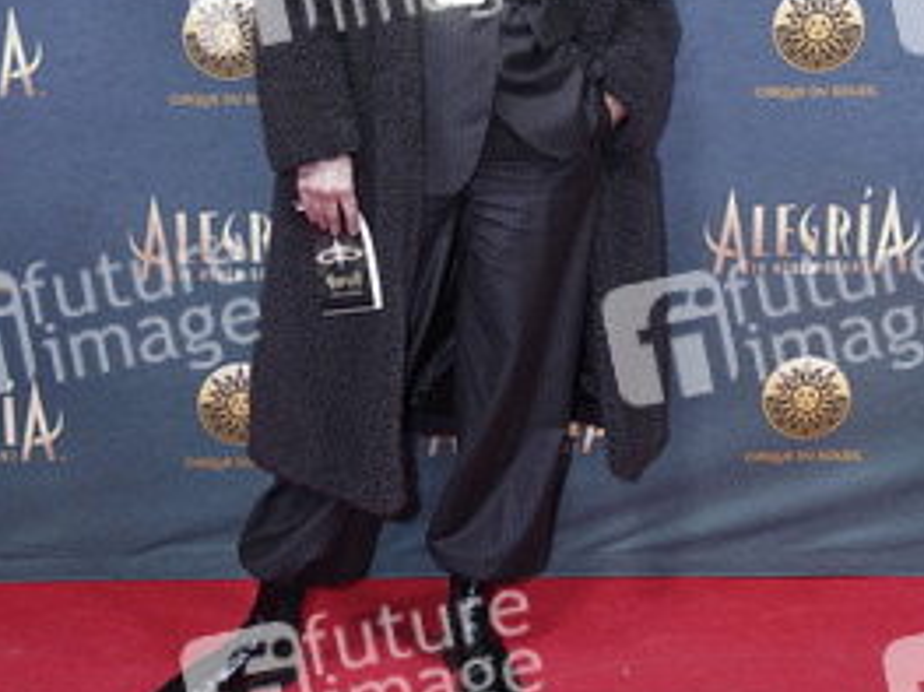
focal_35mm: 60
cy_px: 148
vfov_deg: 24.1
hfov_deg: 32.2
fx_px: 1601
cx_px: 464
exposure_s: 1/200
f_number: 4.5
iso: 2500
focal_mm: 41
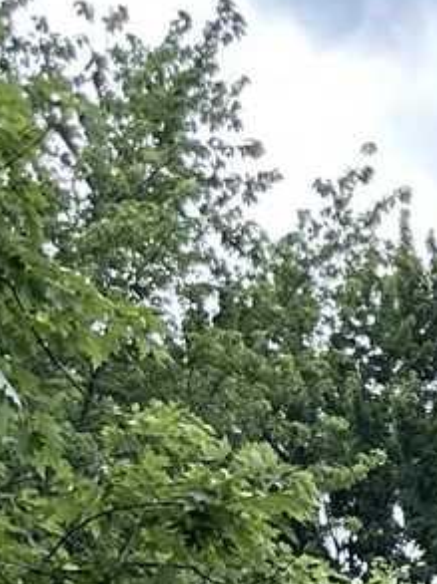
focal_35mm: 189
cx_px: 1455
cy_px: 1870
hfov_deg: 6.8
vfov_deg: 8.4
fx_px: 3188
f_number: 1.78
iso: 80
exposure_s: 1/785
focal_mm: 6.86
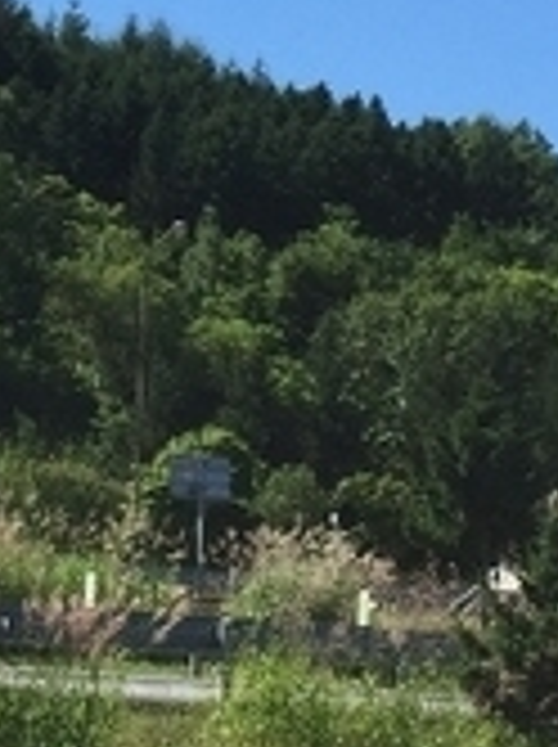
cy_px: -194
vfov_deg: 13.6
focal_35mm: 140
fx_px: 3017
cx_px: -45
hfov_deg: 10.4
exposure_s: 1/1799
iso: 32
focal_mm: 4.15
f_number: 2.2
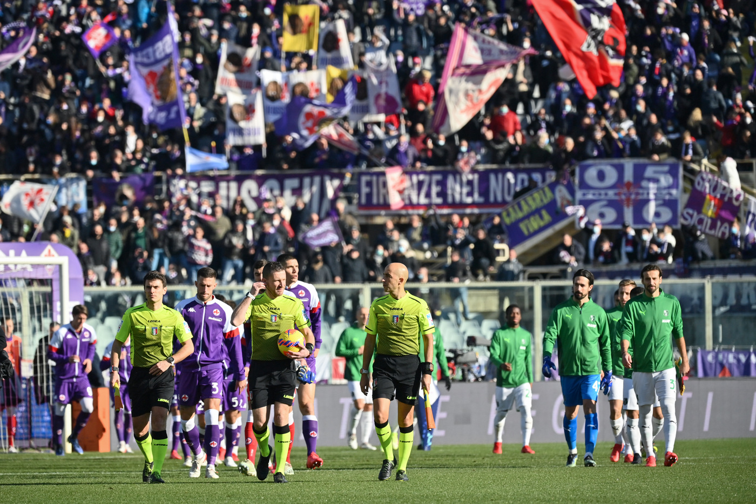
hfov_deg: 9.4
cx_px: 378
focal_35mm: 220
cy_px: 252
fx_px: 4619
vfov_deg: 6.2
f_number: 4
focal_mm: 220
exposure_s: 1/6400
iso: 360
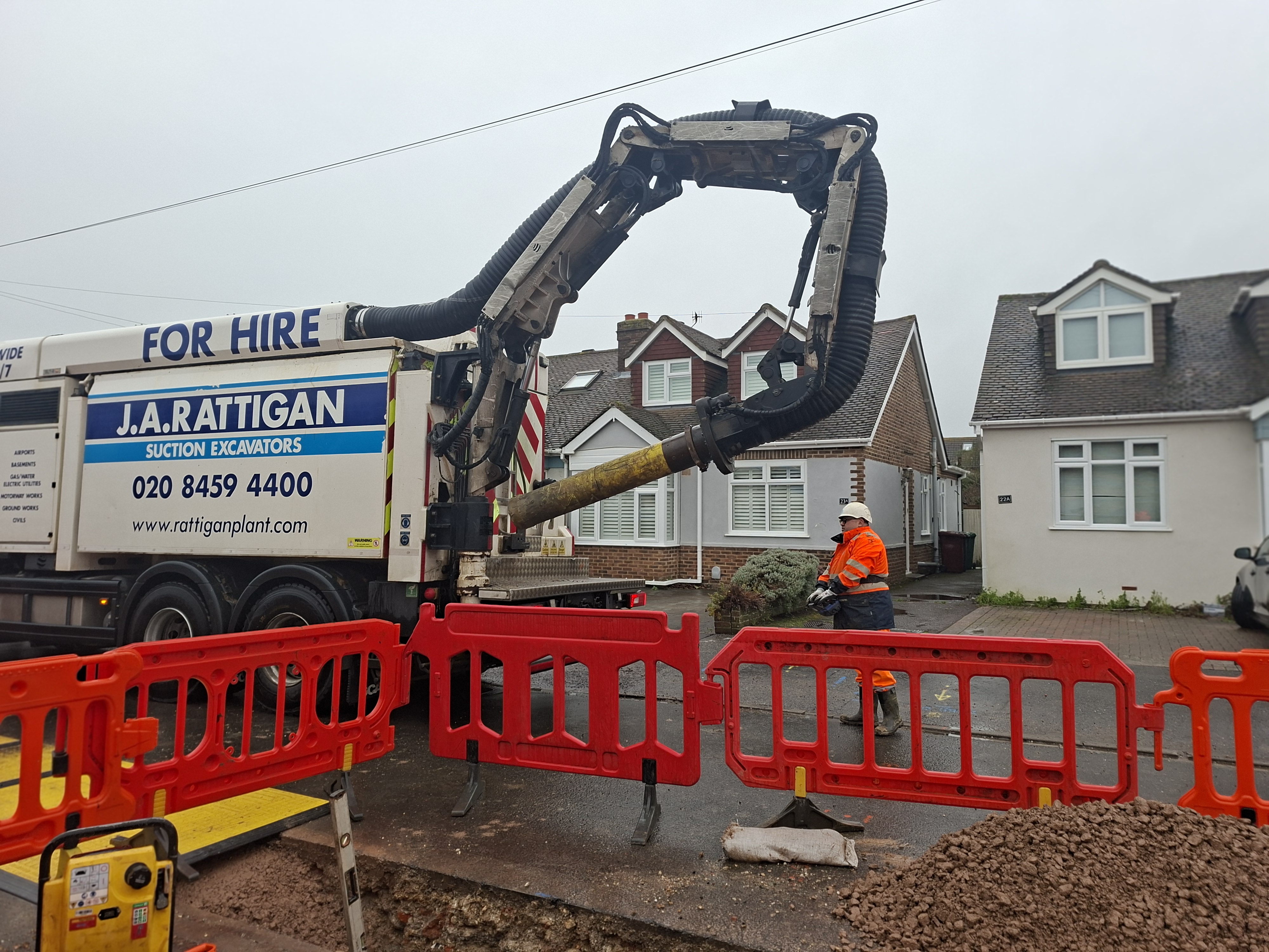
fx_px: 843
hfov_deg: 73.9
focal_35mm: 23
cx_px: 634
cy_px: 476
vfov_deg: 58.9
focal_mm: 5.54
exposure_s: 1/225
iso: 50
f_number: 1.8
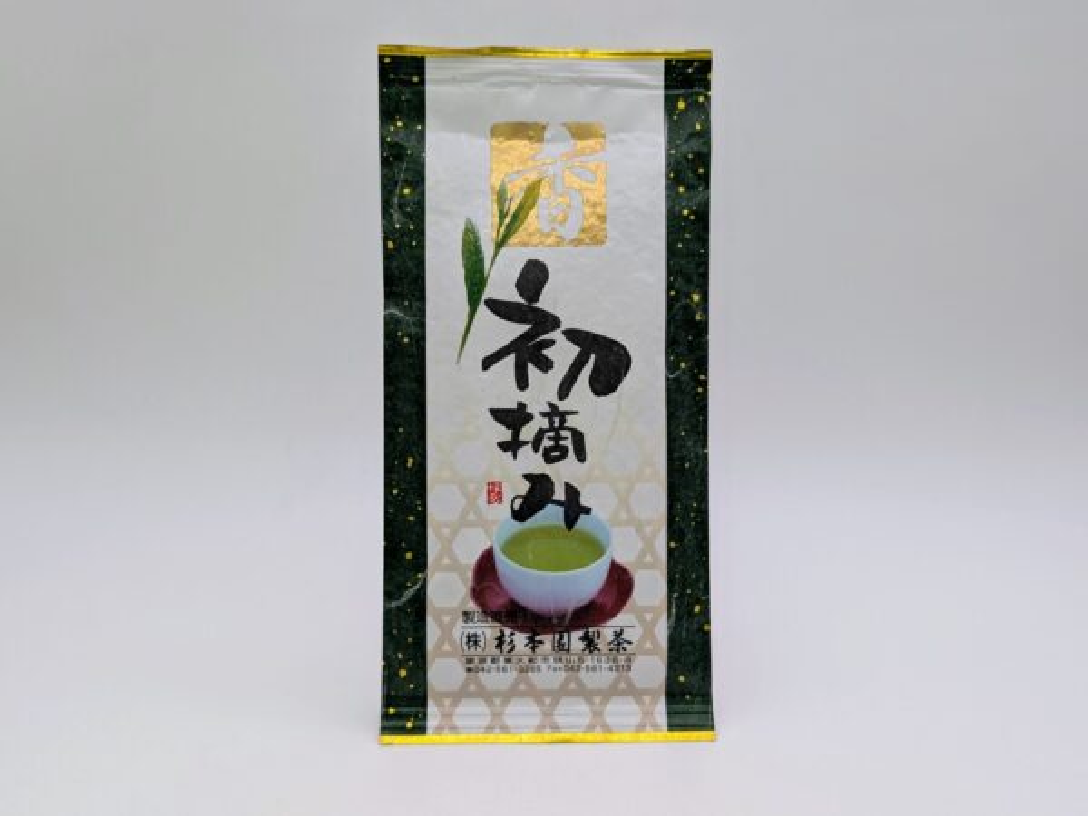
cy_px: 408
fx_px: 754
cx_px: 544
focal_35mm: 24
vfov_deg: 56.8
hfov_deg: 71.6
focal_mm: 6.9
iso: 26
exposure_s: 1/78.6
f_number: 1.68
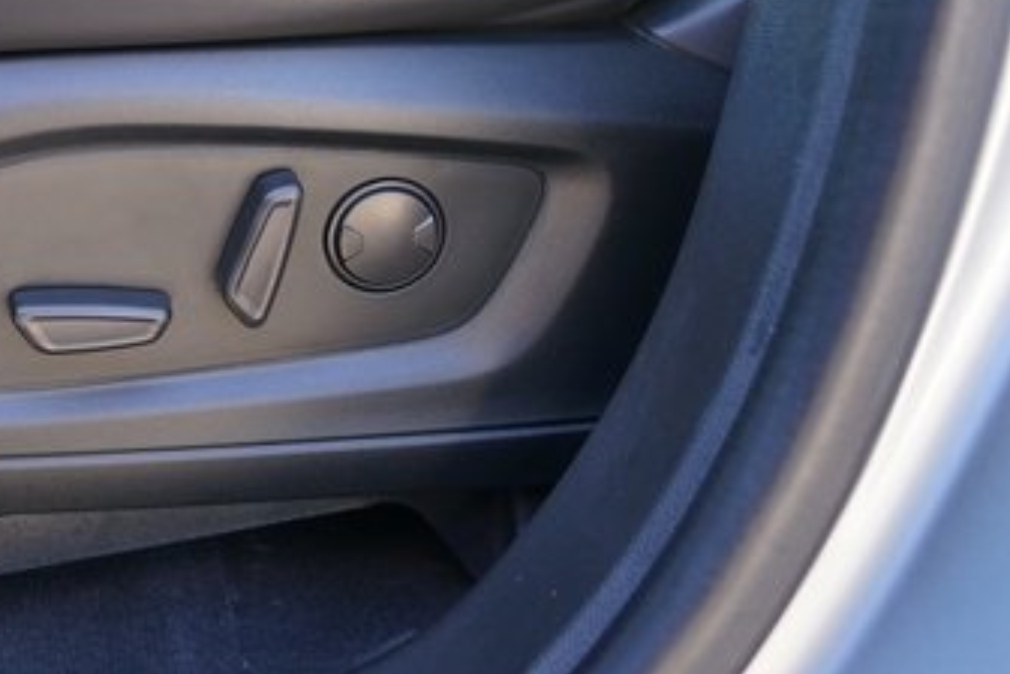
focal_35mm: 59
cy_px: 68
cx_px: 99
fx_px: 1655
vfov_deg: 22.4
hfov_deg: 32.3
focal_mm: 31
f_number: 4
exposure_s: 1/60
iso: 250
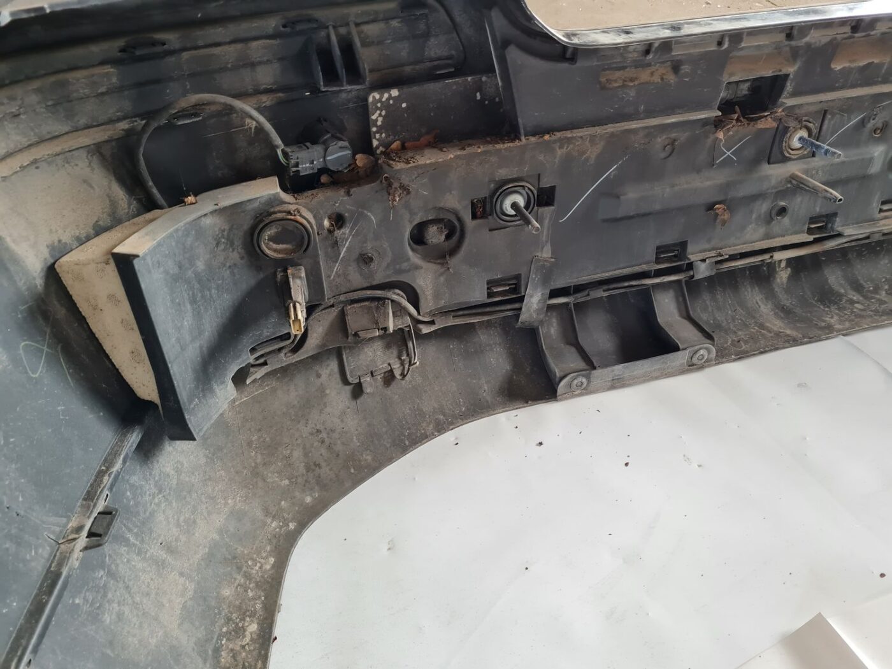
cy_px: 334
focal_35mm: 26
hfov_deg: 67.3
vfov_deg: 53.1
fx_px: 670
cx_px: 446
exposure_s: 1/100
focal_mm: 5.4
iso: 250
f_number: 1.8
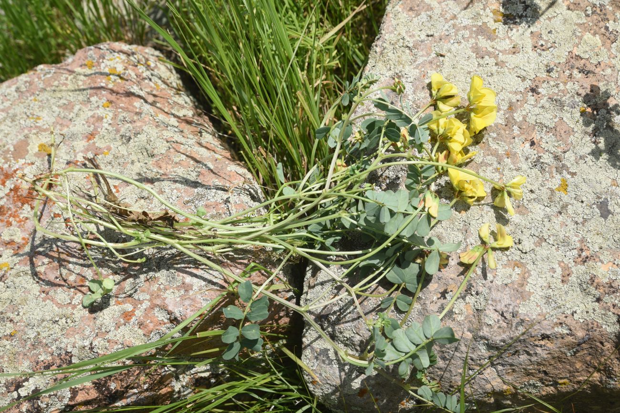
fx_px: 964
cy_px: 206
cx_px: 310
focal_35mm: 56
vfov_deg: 24.2
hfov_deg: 35.6
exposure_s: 1/200
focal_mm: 56
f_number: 11
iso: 125
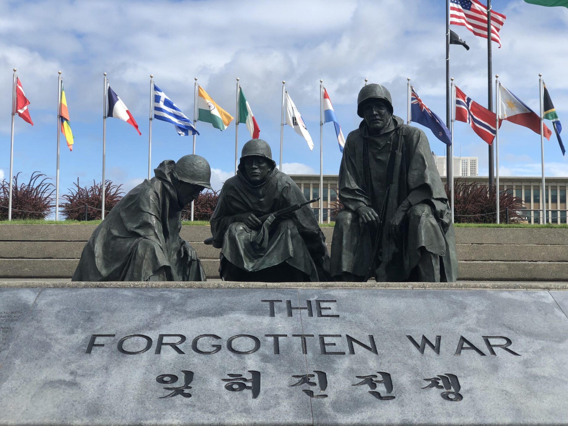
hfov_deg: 36.8
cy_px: 213
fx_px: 853
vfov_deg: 28.0
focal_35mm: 52
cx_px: 284
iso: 16
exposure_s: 1/979
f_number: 2.4
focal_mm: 6
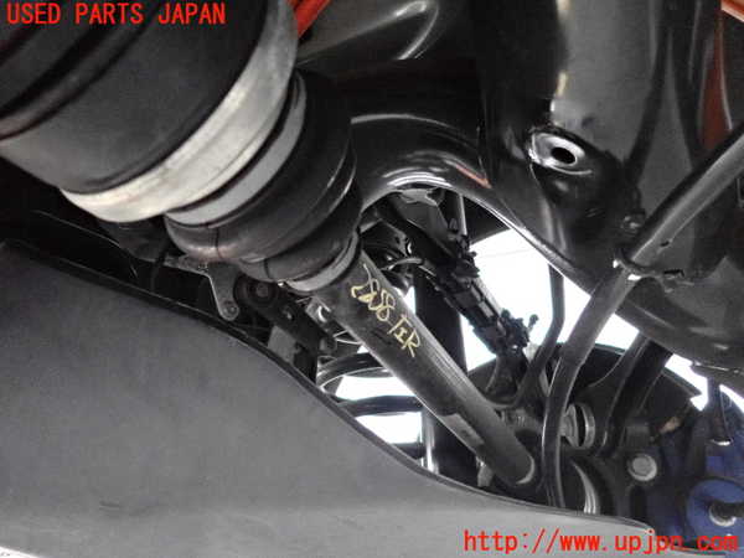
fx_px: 537
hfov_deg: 69.4
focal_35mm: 25
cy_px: 279
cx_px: 372
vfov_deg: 54.9
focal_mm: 4.5
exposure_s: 1/100
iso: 3200
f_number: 2
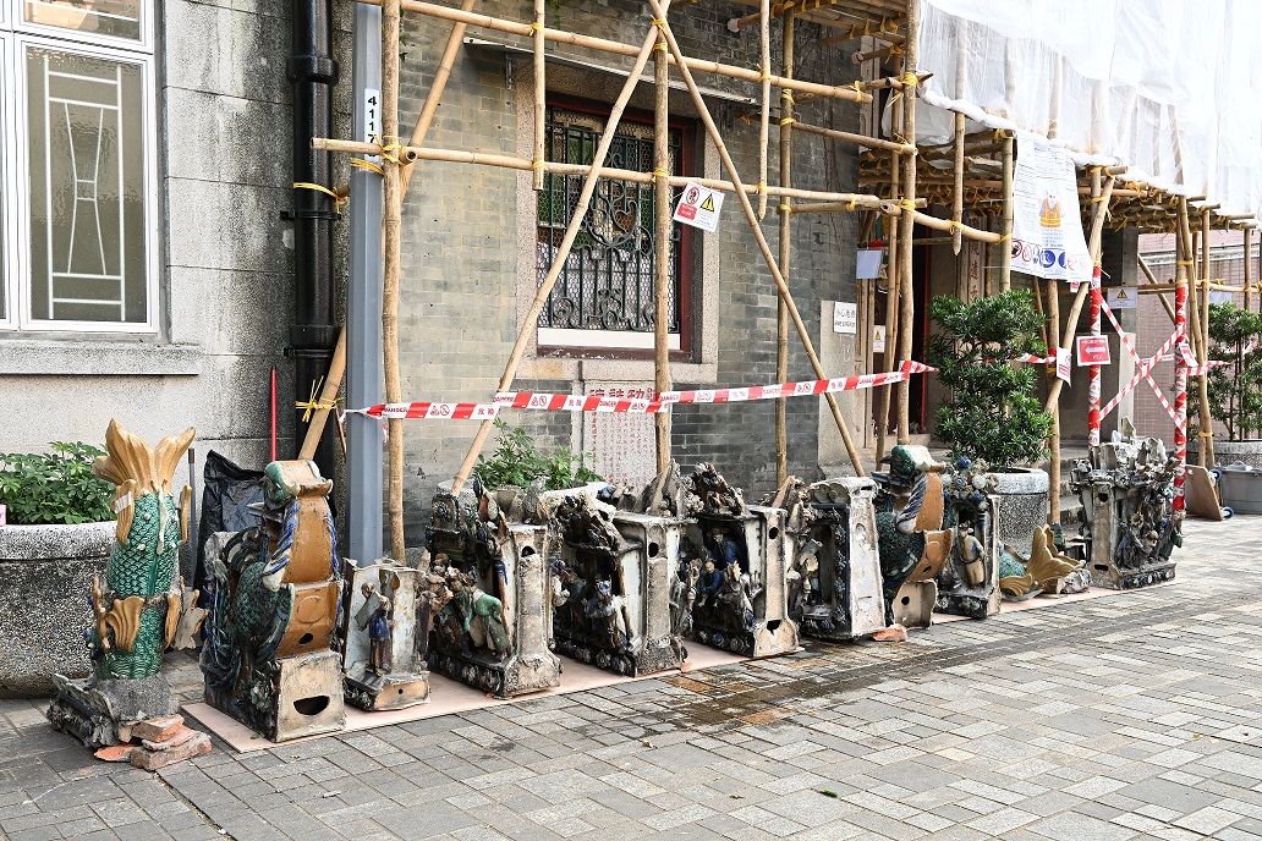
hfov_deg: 56.5
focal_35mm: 34
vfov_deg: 39.4
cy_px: 420
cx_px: 631
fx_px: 1174
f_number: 7.1
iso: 1000
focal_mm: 33.5
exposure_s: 1/125
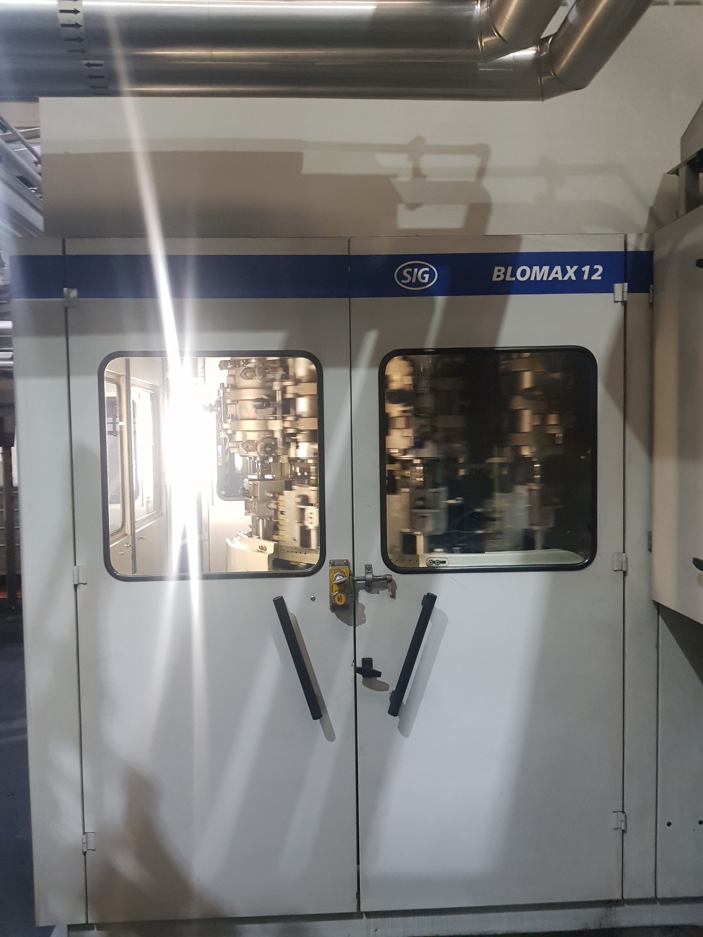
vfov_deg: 67.3
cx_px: 352
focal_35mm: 26
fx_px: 704
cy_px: 468
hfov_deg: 53.1
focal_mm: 4.3
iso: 400
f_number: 1.7
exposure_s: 1/50
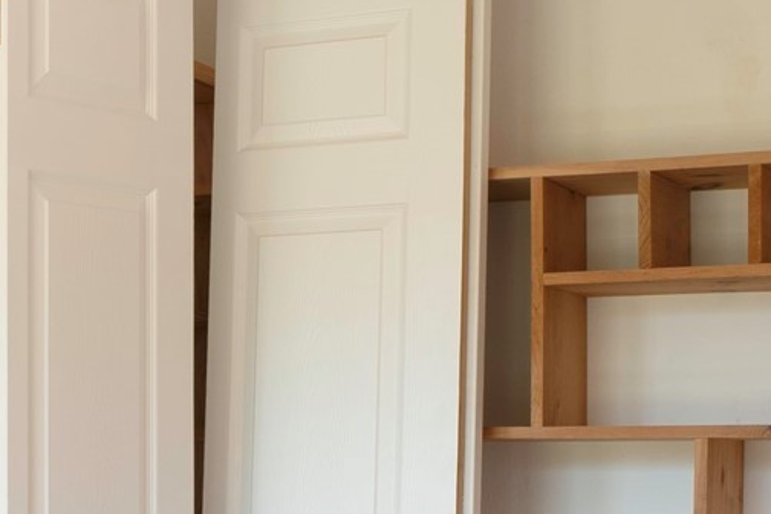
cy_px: 467
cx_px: -44
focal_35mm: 97
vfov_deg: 14.0
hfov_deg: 20.2
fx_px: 2077
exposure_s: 1/10
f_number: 8
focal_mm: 16
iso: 100
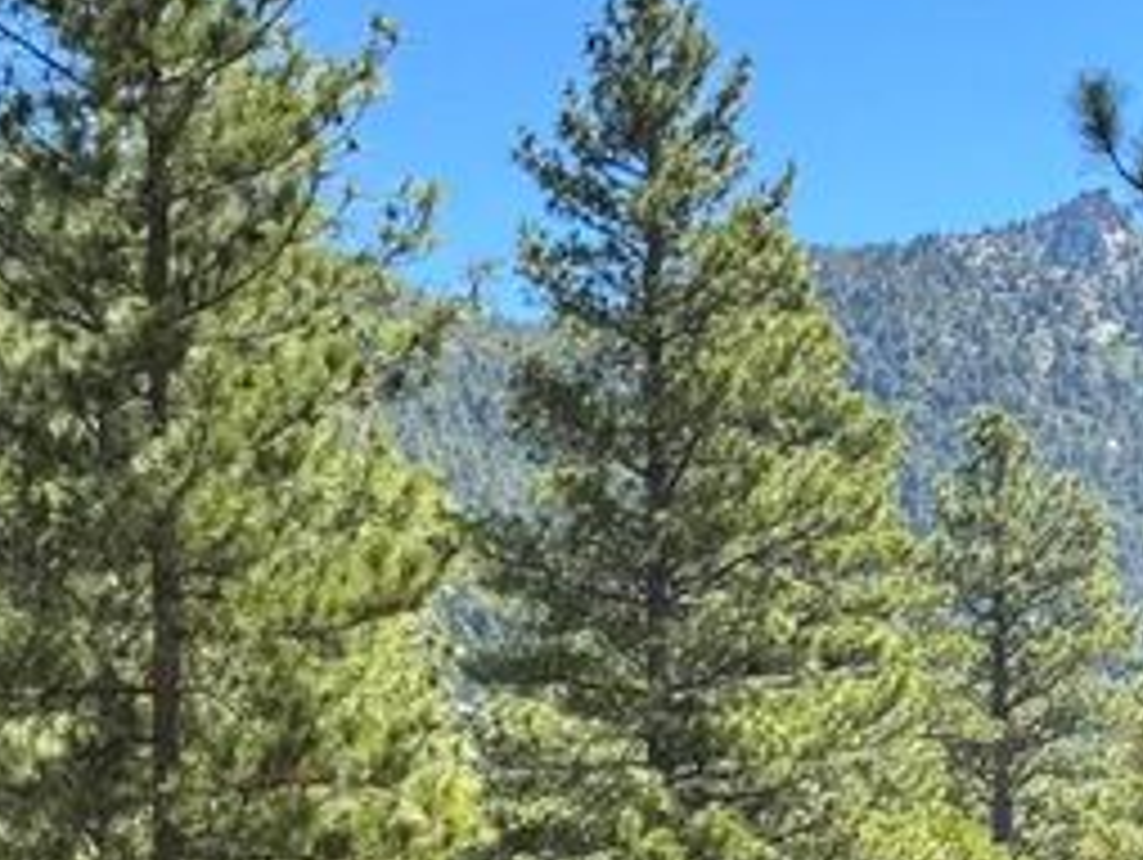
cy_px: 1087
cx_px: 765
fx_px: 4164
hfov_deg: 15.6
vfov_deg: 11.5
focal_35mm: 126
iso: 64
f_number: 1.78
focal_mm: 6.76
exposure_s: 1/1133
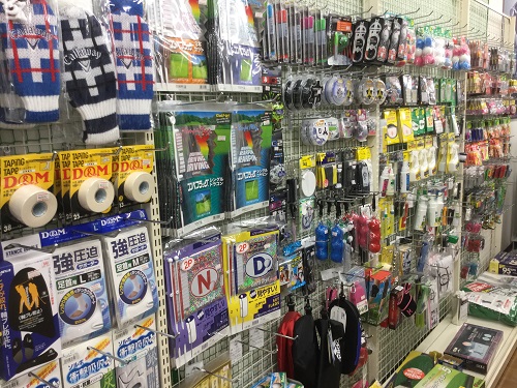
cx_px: 258
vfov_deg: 45.4
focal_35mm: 31
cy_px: 194
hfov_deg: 58.4
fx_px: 463
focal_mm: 3.3
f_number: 2.4
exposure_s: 1/30
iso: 50
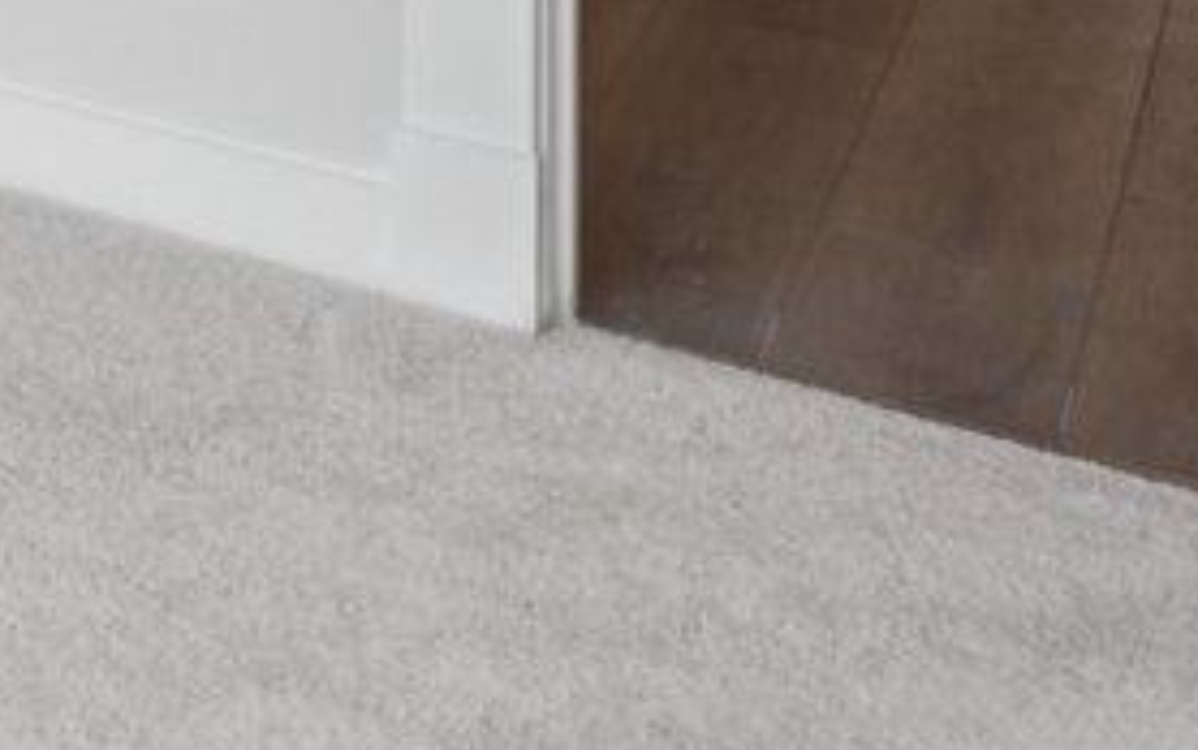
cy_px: -1291
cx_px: -2185
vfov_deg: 10.1
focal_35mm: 105
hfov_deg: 12.1
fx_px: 3430
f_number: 8
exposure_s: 1/15
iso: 125
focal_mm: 14
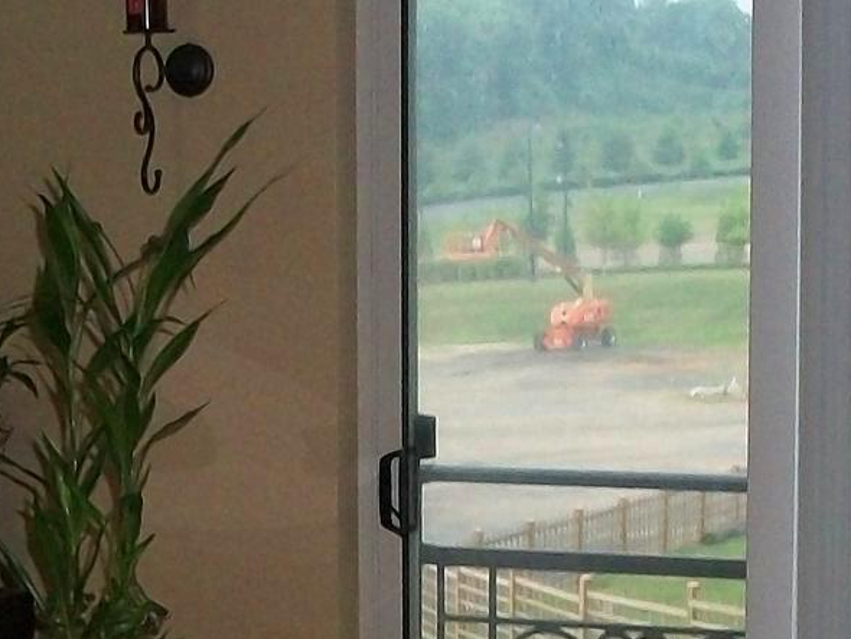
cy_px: 692
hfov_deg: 17.7
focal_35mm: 111
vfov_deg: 13.1
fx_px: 2730
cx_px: 290
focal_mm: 5.7
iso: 240
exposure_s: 1/30
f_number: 2.9
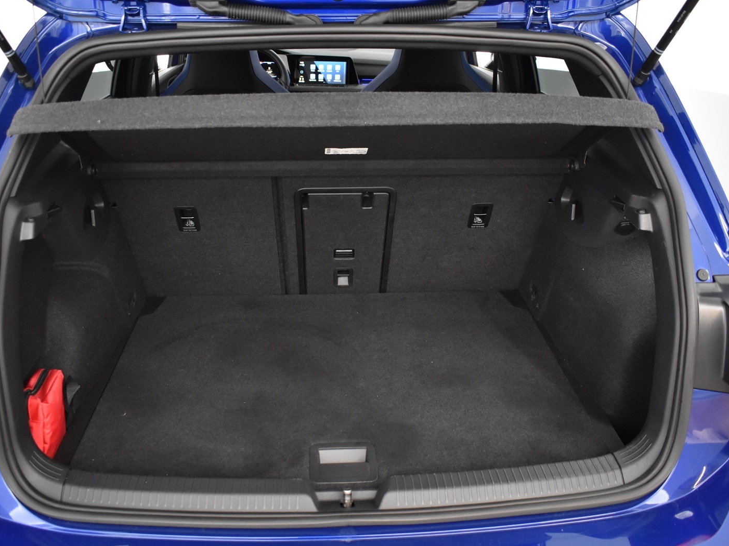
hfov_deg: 59.9
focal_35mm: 30
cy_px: 274
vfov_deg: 46.8
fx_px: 632
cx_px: 345
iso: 2200
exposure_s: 1/30
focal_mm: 18
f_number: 3.5
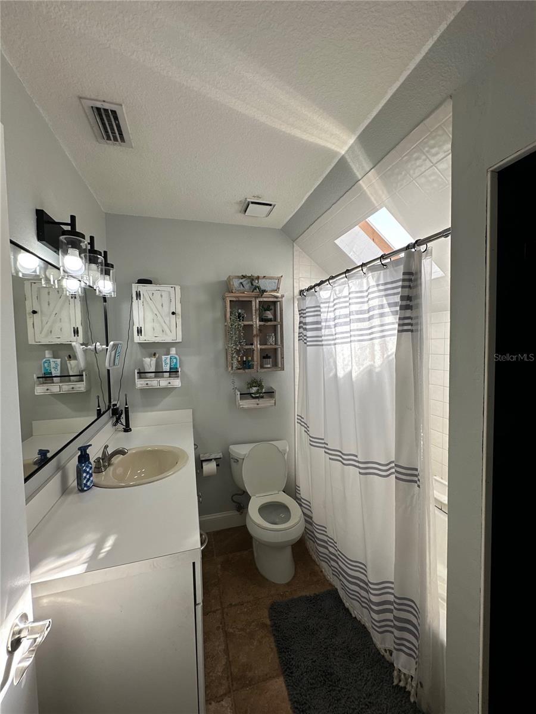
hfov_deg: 85.7
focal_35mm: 14
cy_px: 357
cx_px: 268
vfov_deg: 102.1
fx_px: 289
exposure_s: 1/162
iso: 40
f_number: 2.2
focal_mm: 2.22
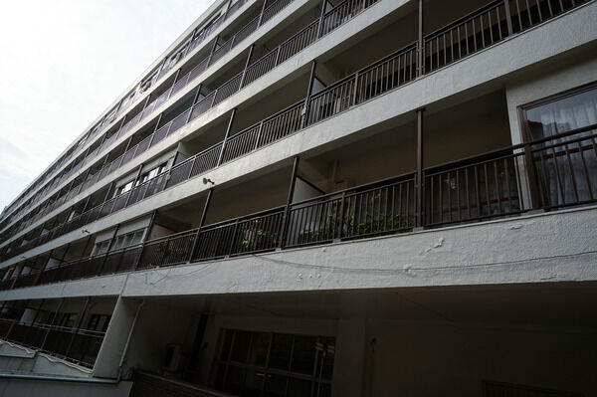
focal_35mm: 21
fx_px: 348
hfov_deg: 81.3
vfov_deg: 59.4
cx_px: 298
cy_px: 198
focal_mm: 14
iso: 100
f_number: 8
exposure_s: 1/125
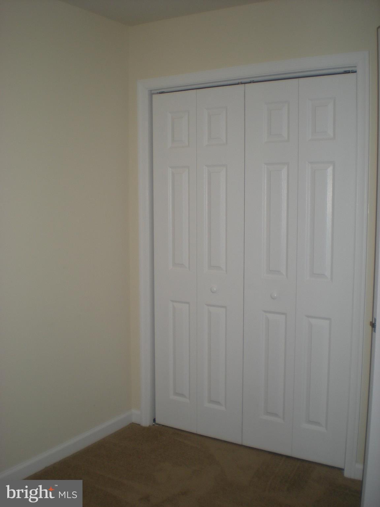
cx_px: 190
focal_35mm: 38
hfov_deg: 37.7
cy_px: 254
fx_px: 556
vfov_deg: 49.0
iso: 94
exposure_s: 1/60
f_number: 3.1
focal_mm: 6.3
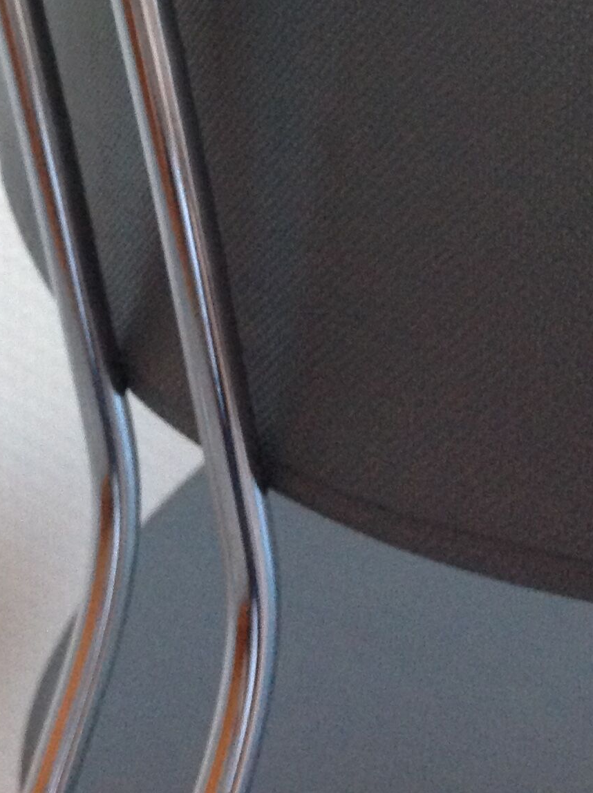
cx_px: 362
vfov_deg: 23.1
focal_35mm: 79
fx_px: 1808
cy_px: -101
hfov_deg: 18.6
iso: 320
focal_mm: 4.28
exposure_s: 1/15
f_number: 2.4
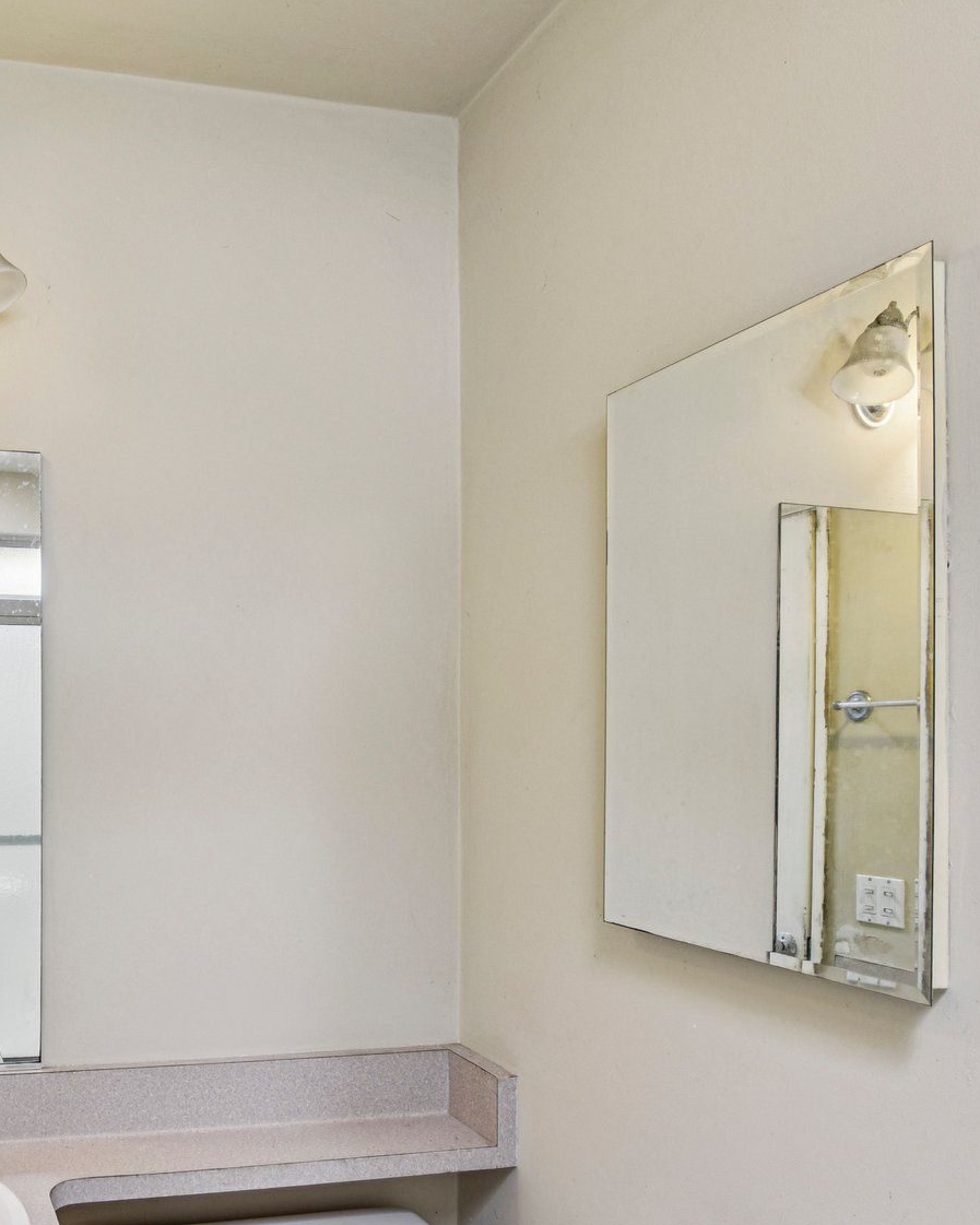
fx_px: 870
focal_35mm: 24
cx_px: 69
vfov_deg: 69.8
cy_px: 716
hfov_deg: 50.8
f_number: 8
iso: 400
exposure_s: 1/15
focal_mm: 14
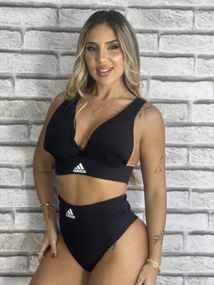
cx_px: 107
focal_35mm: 77
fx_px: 635
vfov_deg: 25.3
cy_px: 142
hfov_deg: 19.1
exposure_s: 1/120
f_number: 2.8
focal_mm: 9
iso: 125
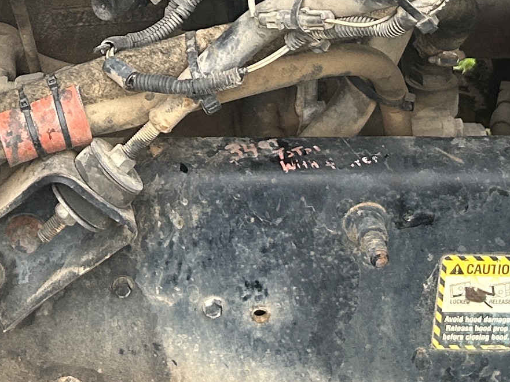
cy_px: -276
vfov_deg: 11.6
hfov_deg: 16.4
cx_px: 95
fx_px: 1753
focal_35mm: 119
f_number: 1.5
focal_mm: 5.7
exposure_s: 1/121
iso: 125
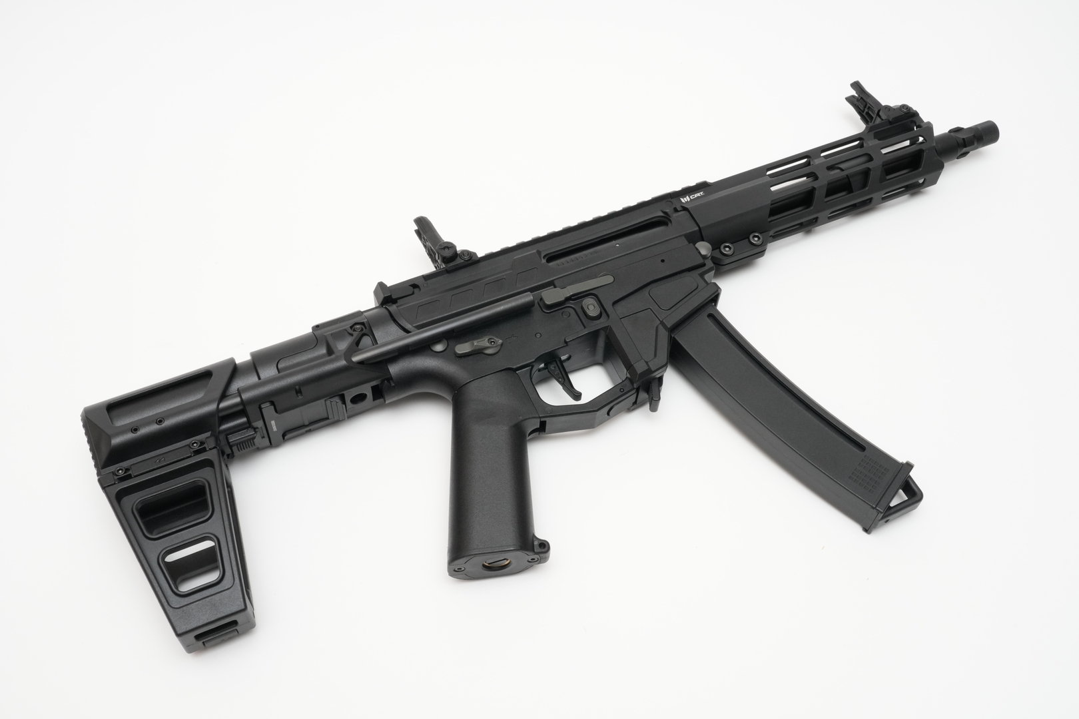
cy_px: 360
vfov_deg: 35.1
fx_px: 1139
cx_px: 540
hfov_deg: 50.7
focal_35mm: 38
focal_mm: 38
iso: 1600
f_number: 22
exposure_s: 1/60
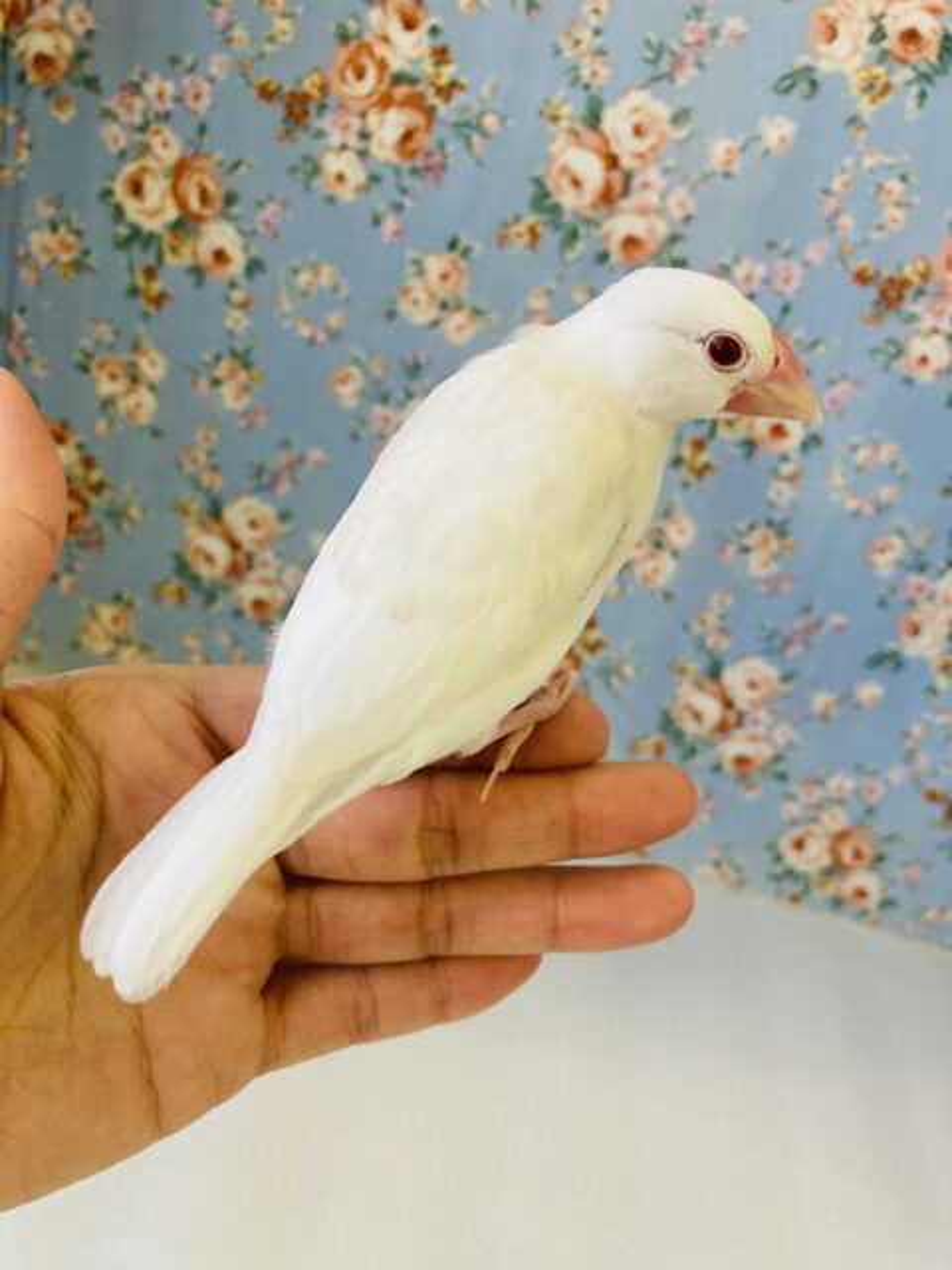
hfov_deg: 49.7
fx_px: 1027
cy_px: 635
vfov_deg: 63.4
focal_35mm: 28
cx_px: 476
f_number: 1.8
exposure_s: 1/100
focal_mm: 3.99
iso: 80
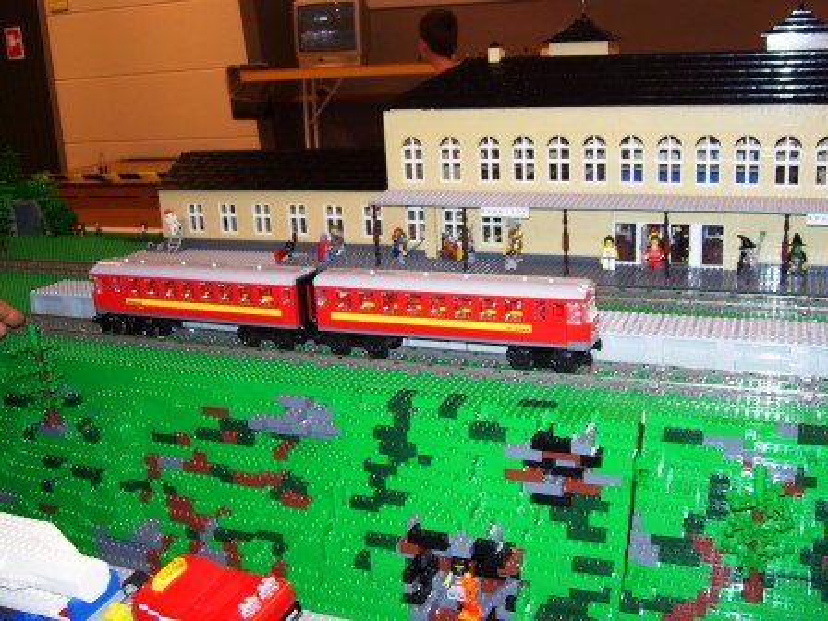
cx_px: 414
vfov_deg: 39.7
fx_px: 861
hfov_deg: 51.4
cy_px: 310
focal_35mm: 36
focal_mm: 6
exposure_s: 1/60
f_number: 2.7
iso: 80
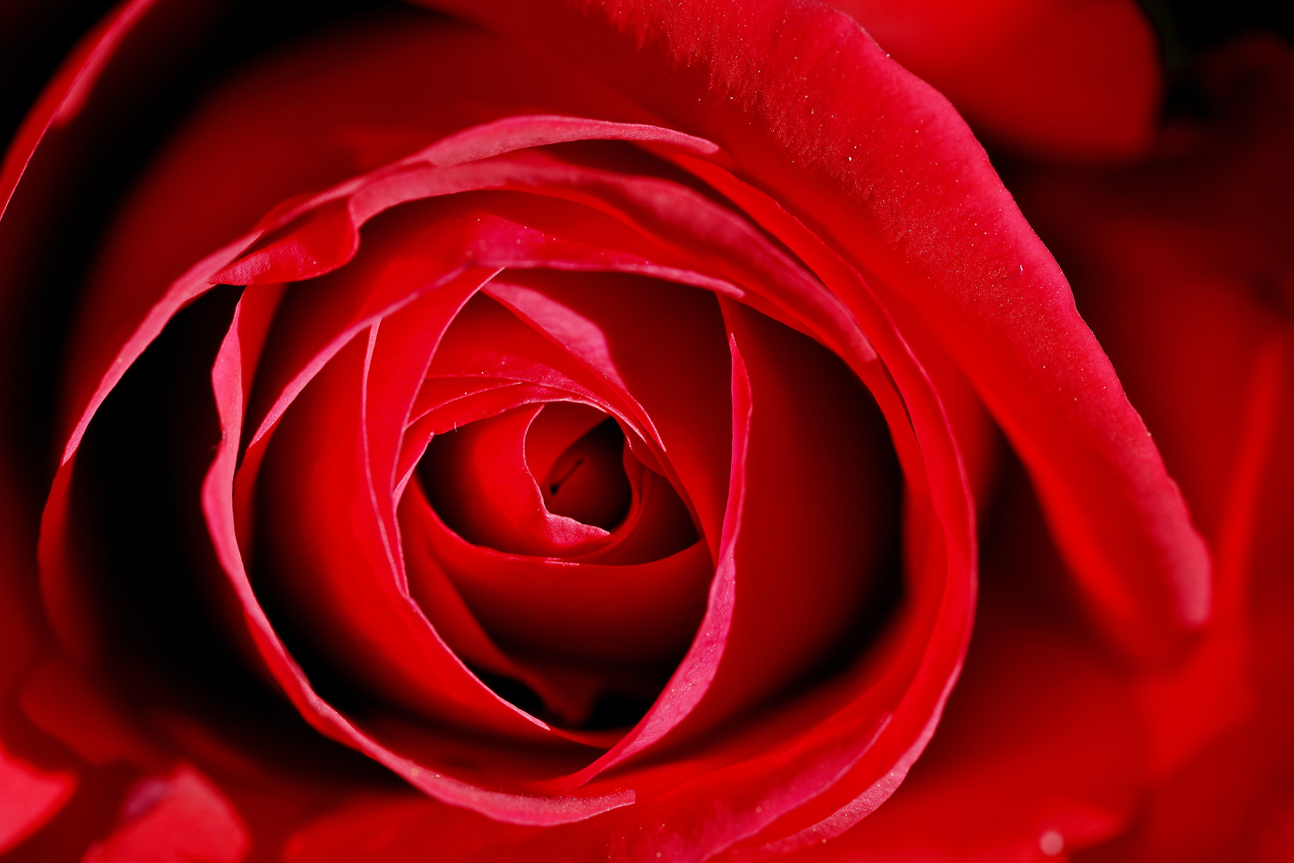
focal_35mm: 105
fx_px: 3775
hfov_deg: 19.4
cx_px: 647
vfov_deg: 13.1
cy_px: 432
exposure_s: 1/200
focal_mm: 105
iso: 100
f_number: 11
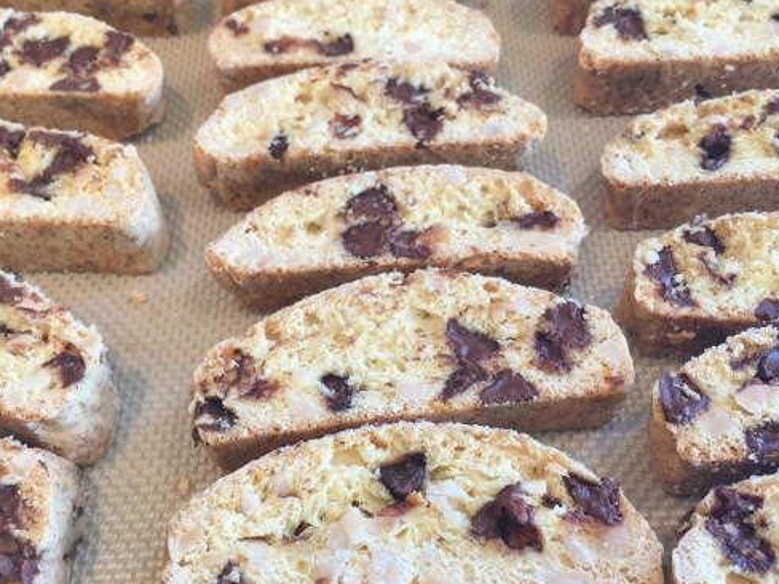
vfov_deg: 37.7
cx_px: 420
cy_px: 292
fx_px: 855
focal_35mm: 38
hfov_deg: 48.9
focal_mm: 4.15
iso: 32
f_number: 2.2
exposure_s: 1/40
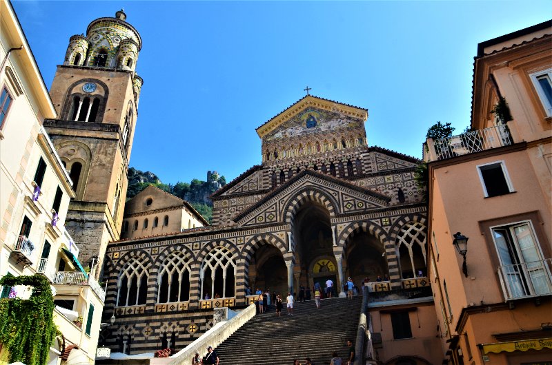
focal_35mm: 27
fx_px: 413
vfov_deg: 47.7
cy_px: 182
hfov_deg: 67.5
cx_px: 276
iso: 200
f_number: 11
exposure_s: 1/100
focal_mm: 18
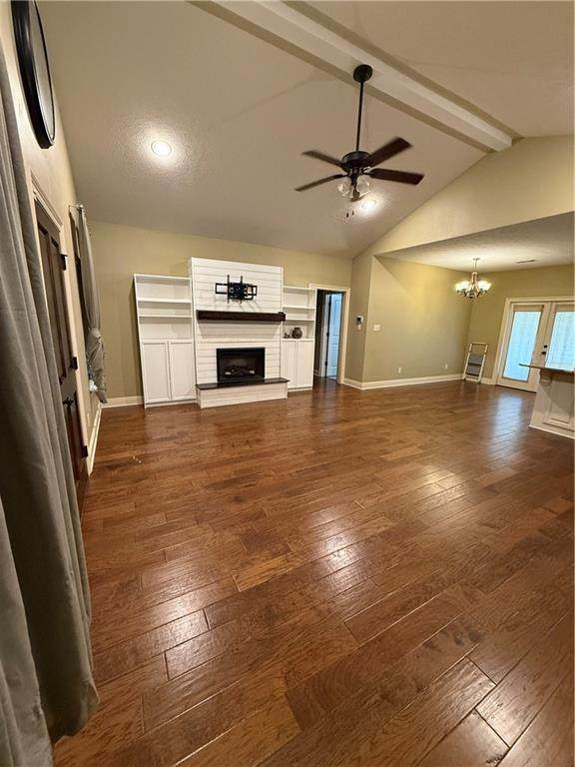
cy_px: 384
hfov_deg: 85.7
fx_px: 310
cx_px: 288
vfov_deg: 102.1
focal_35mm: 14
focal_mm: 2.22
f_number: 2.2
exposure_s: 1/60
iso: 500
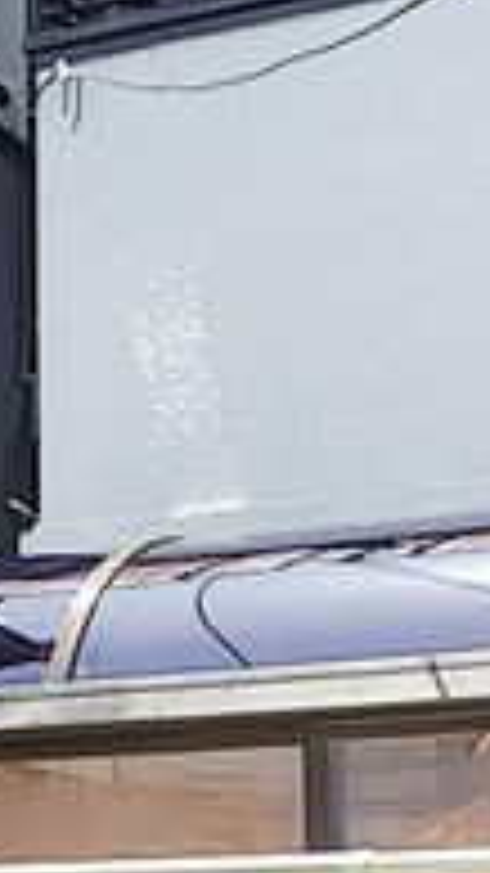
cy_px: 950
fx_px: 1826
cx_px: 472
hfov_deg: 15.1
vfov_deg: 25.0
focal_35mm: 79
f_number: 1.94
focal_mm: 3.4
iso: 32
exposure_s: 1/295
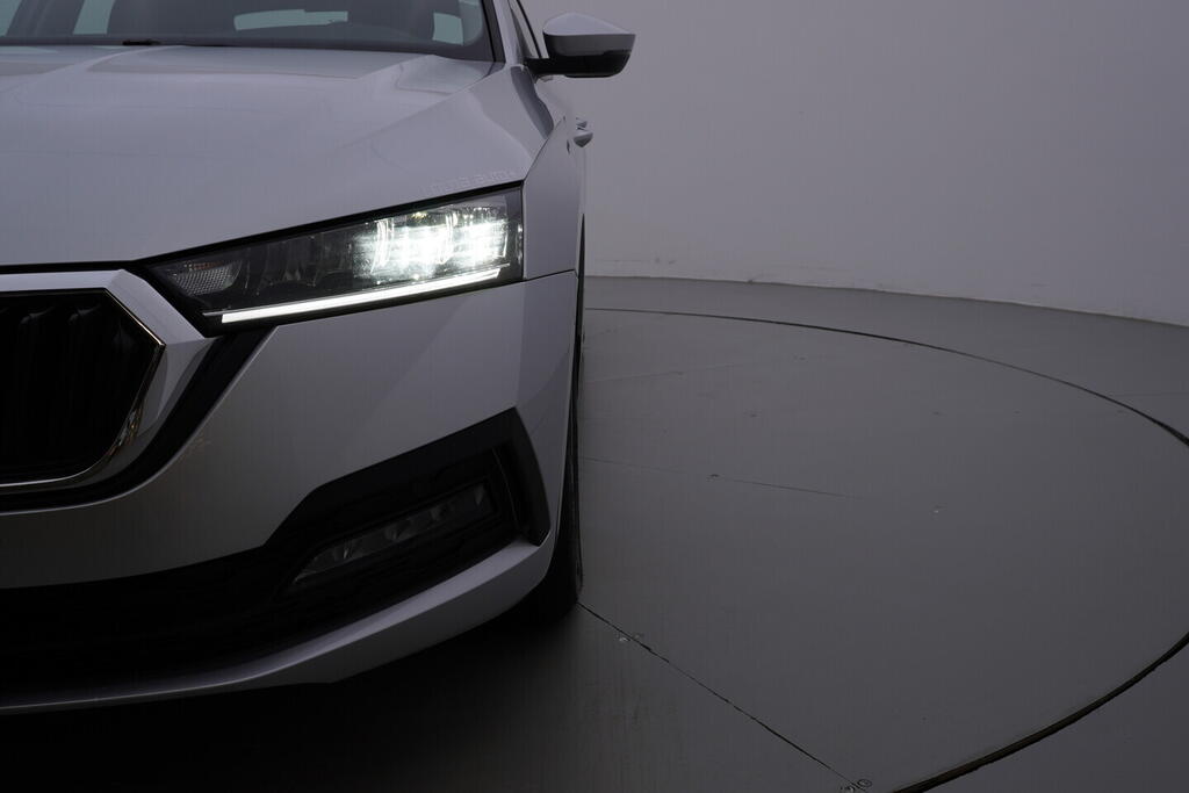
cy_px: 396
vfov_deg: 36.9
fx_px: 1189
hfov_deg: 53.1
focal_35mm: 36
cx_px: 594
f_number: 5.6
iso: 125
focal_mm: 24
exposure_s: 1/160
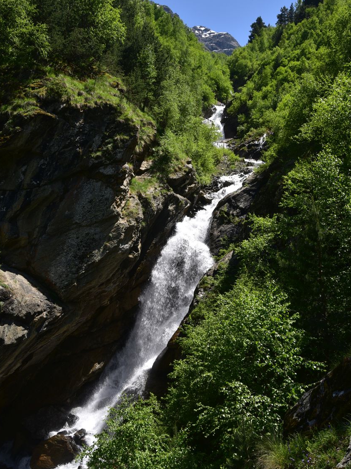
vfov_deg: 34.3
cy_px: 223
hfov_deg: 26.1
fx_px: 757
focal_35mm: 56
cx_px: 170
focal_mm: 50
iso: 125
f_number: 10
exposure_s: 1/160
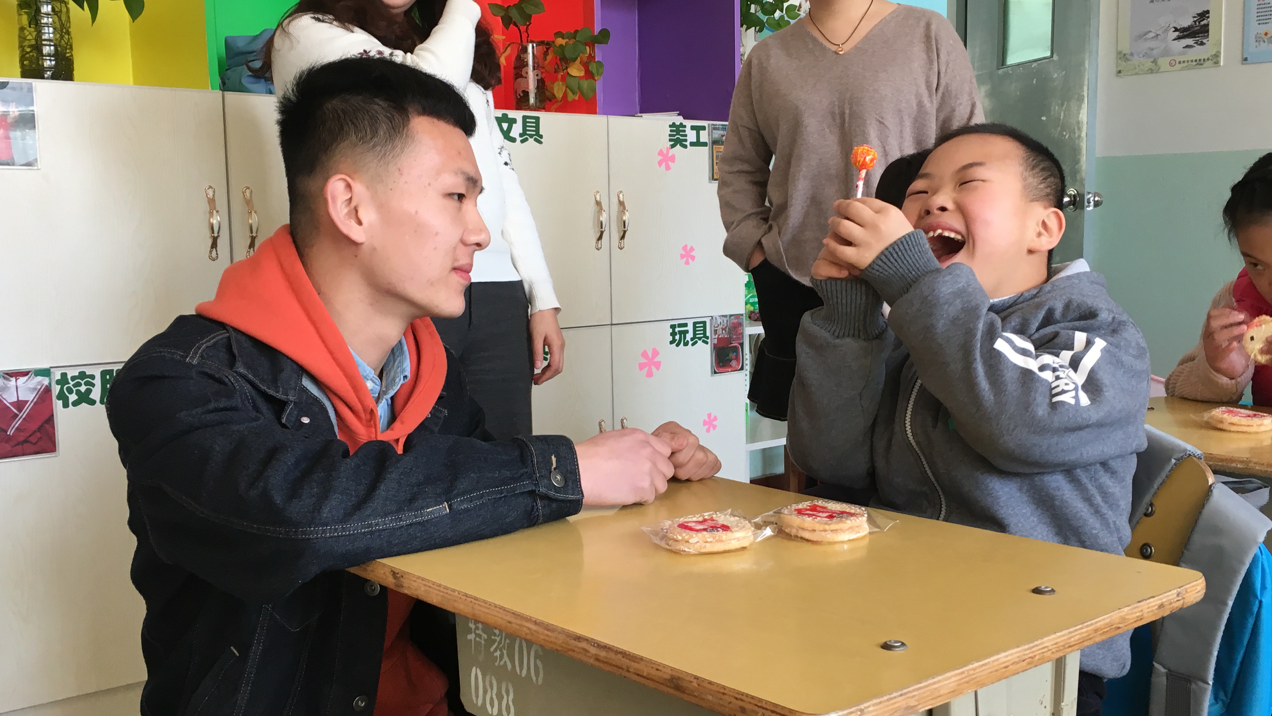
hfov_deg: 51.4
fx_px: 1315
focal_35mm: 39
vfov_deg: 30.4
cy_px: 365
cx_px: 723
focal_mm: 4.15
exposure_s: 1/33
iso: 25
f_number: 2.2
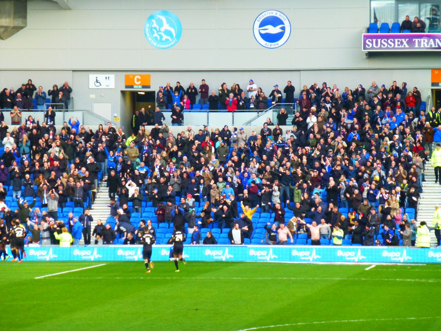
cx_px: 220
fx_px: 3172
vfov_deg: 6.0
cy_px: 166
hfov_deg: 8.0
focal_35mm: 249
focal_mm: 44.4
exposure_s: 1/80
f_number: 5.7
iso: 400
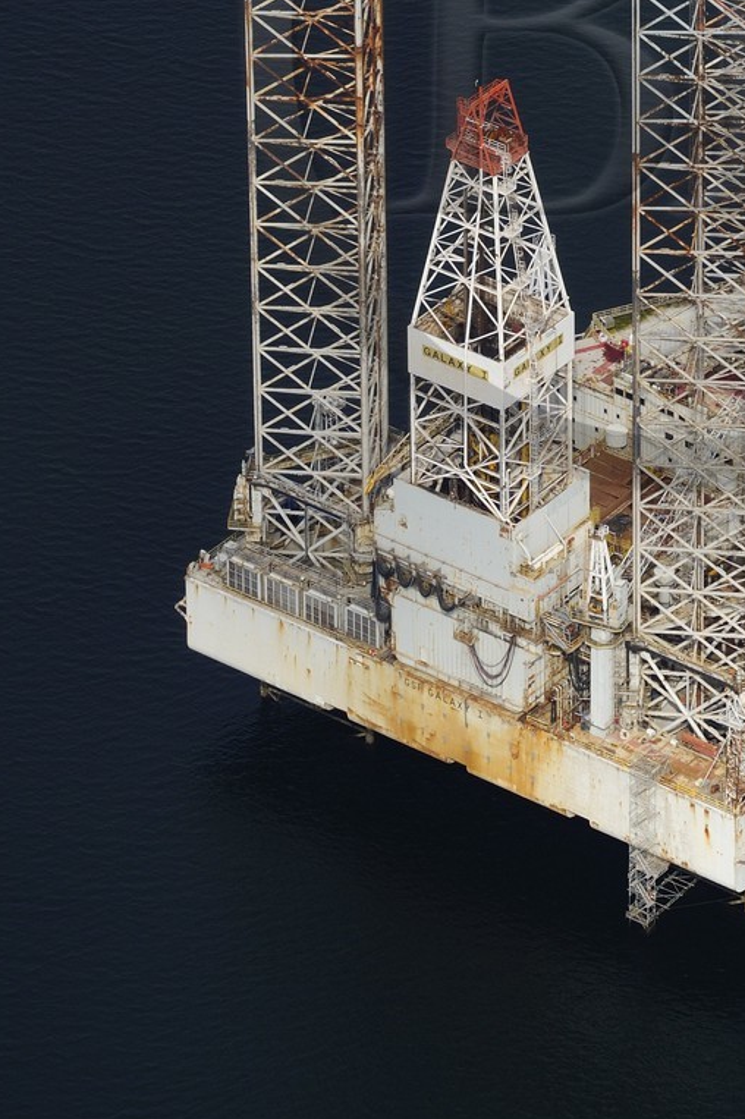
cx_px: 697
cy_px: 35
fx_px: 7953
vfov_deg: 8.0
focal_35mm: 256
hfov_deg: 5.4
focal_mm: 122
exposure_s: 1/640
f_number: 10
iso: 400
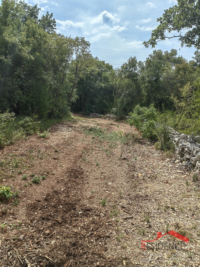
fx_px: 208
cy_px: 134
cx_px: 100
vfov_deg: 65.3
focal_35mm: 27
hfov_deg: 51.4
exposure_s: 1/6250
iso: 50
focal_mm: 5.54
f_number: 1.8
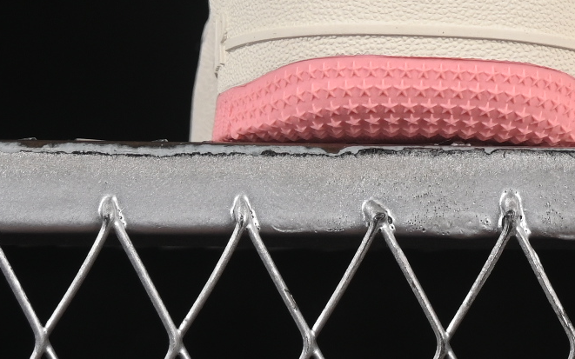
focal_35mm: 322
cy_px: -360
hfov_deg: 6.5
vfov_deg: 4.0
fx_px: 5046
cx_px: 671
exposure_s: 1/80
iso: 160
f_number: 8
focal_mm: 50
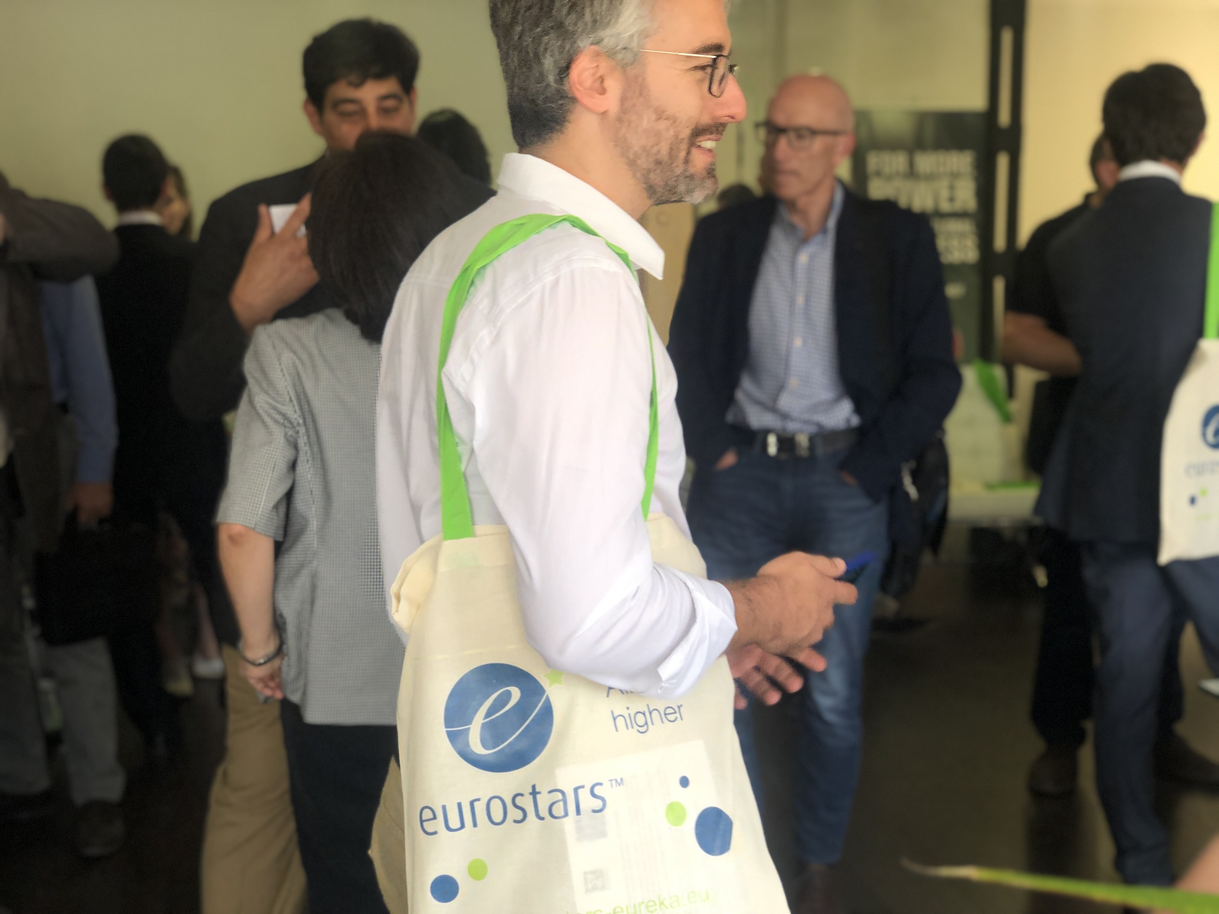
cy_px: 457
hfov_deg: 36.8
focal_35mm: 52
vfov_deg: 28.0
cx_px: 610
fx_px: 1831
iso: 32
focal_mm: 6
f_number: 2.4
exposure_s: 1/50
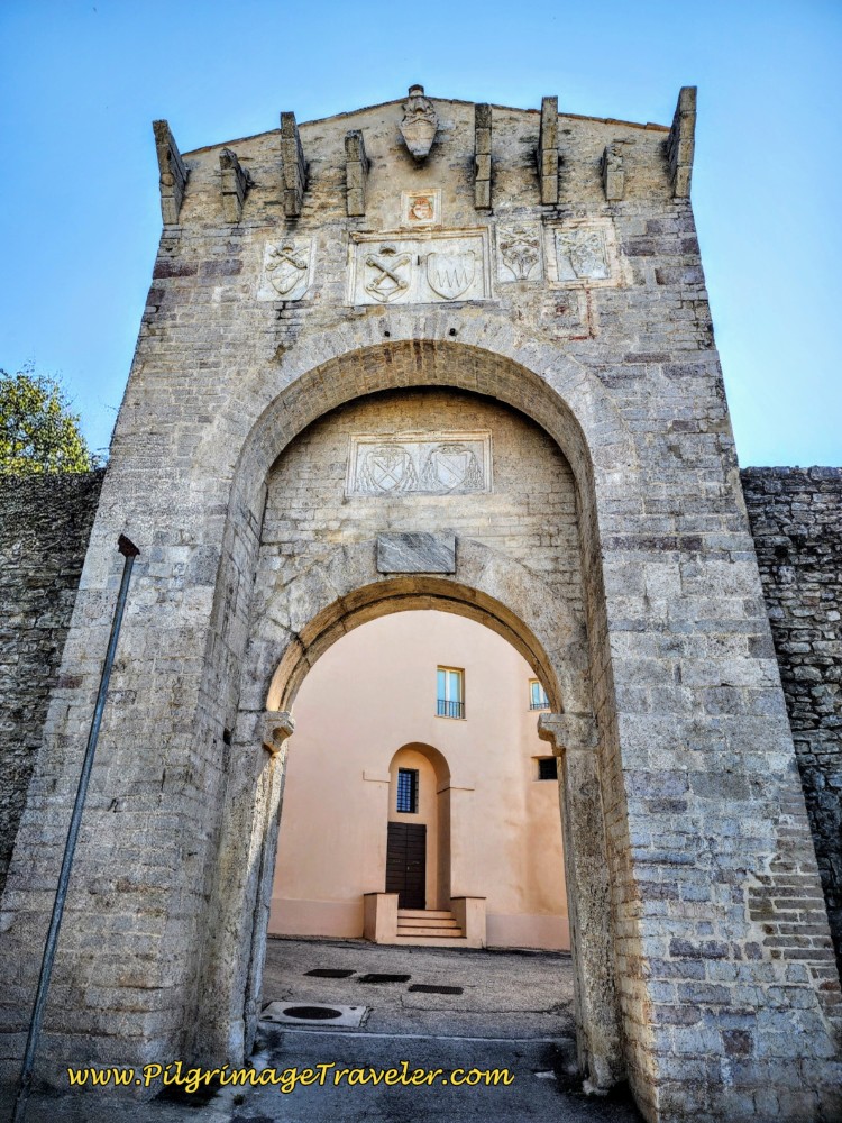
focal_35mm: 23
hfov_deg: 58.9
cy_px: 562
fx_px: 746
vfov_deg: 73.9
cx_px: 421
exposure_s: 1/447
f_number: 1.8
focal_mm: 6.4
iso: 12
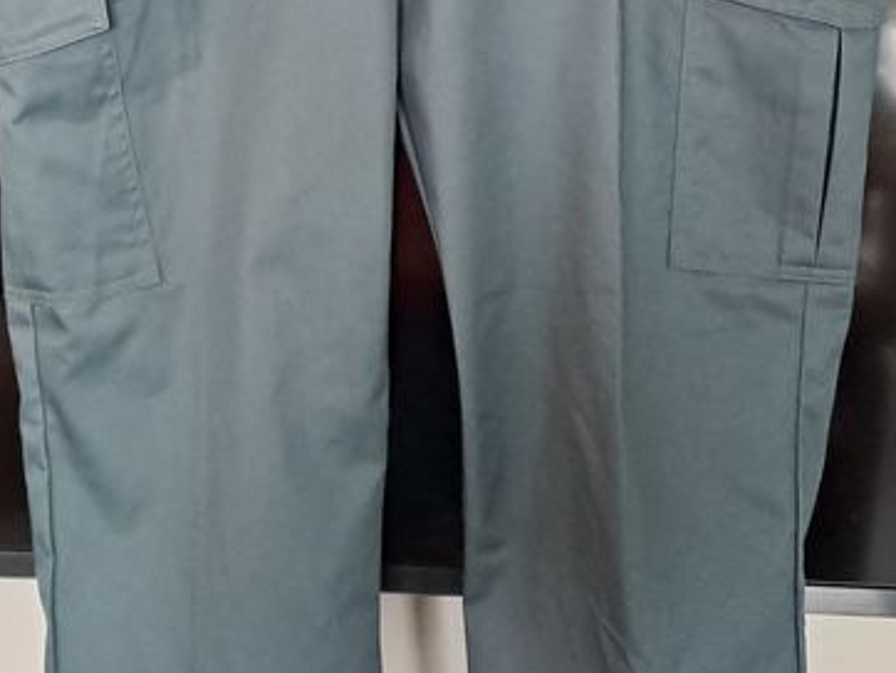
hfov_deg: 28.1
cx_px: 359
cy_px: 49
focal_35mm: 69
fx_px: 1787
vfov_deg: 20.8
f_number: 1.8
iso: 800
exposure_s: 1/20
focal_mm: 4.65
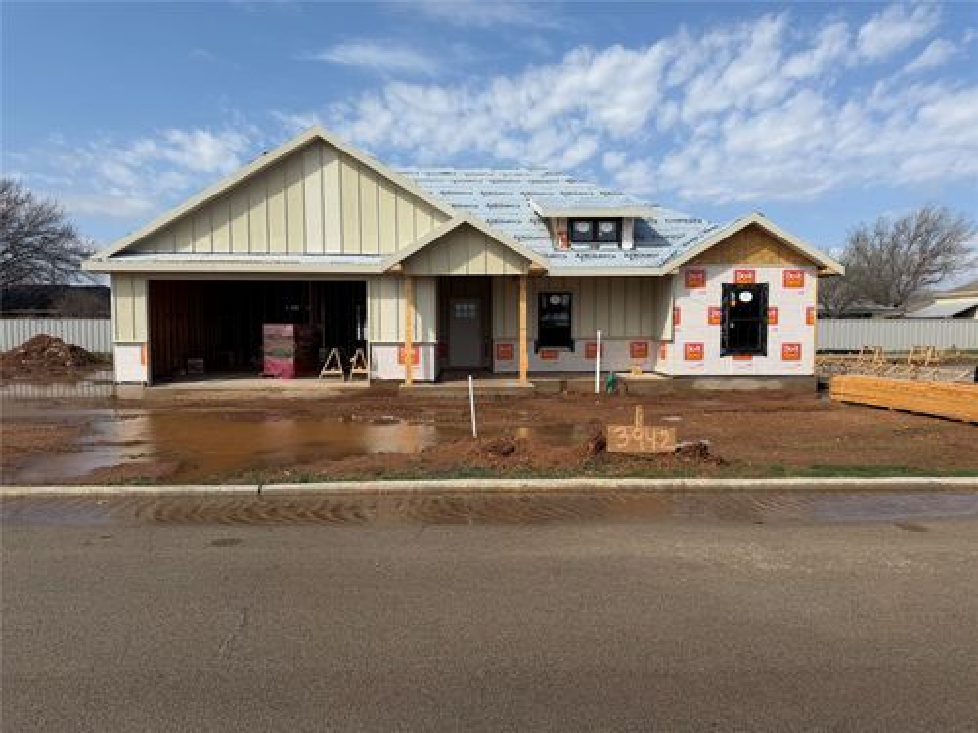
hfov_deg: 71.6
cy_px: 366
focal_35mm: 24
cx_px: 489
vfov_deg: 56.8
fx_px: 678
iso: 80
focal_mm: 6.76
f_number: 1.78
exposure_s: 1/6173
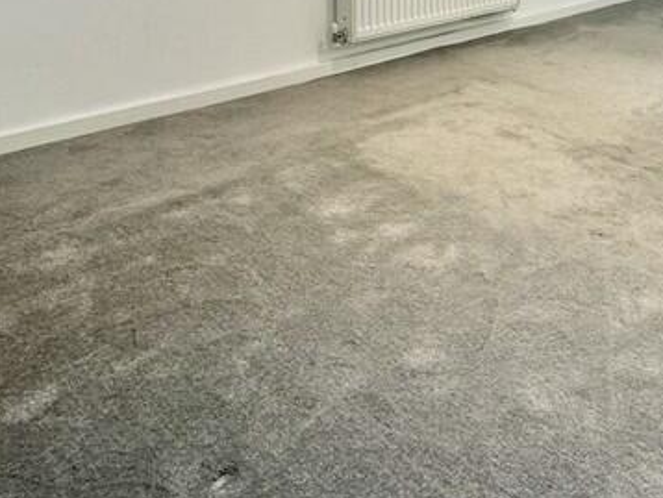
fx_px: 767
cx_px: 498
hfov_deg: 45.2
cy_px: -56
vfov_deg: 31.7
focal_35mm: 40
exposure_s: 1/50
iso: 250
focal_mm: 2.22
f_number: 2.2
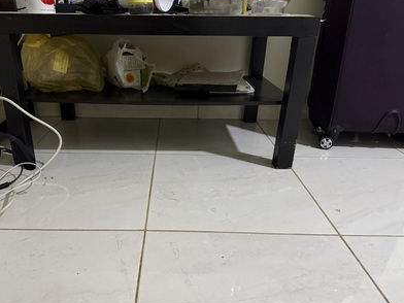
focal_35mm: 28
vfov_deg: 49.7
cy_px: 163
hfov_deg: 63.1
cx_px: 170
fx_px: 327
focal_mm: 6.76
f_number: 1.78
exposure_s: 1/40
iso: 1000
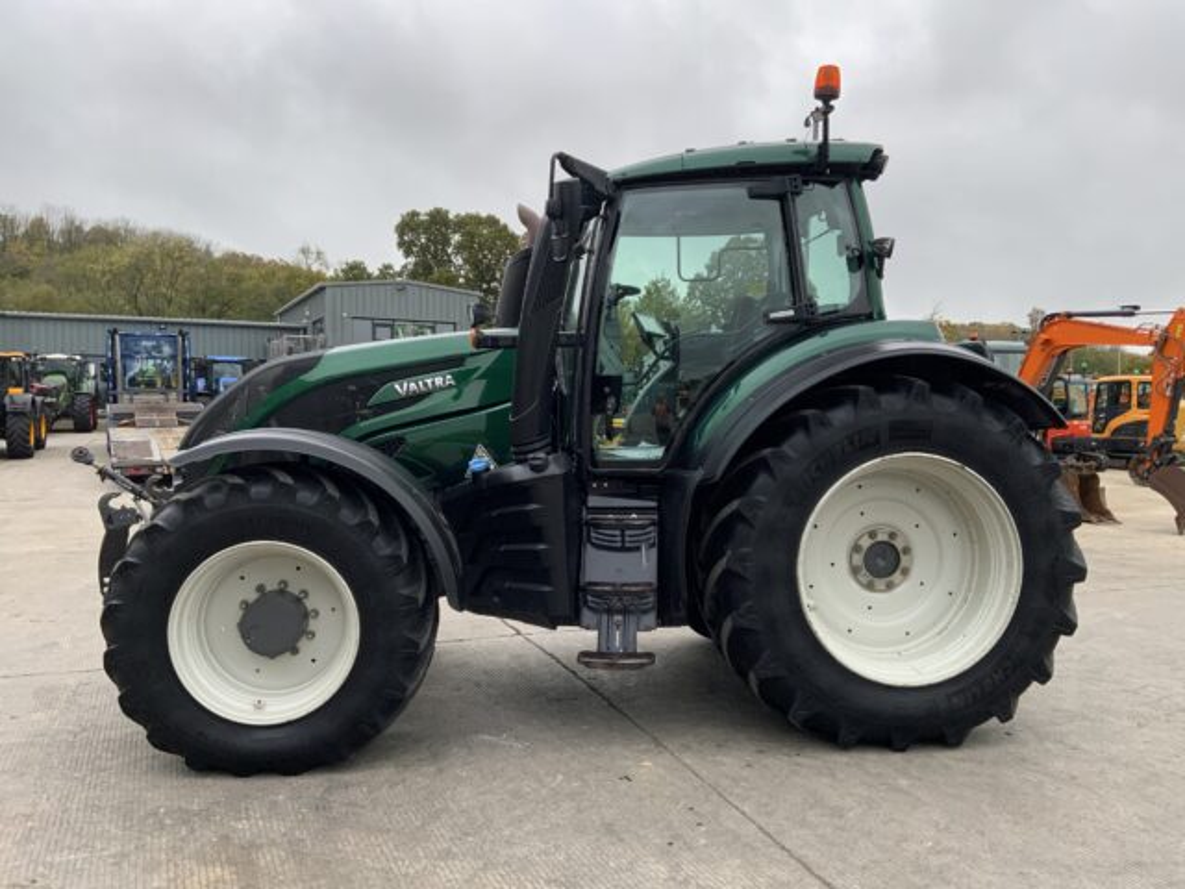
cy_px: 444
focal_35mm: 29
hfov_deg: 61.7
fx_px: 993
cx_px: 592
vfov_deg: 48.2
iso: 64
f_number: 1.8
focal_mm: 3
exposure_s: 1/88
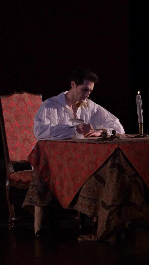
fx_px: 4649
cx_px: 119
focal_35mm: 662
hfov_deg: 1.8
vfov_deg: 3.3
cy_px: 133
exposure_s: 1/400
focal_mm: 420
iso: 3200
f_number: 4
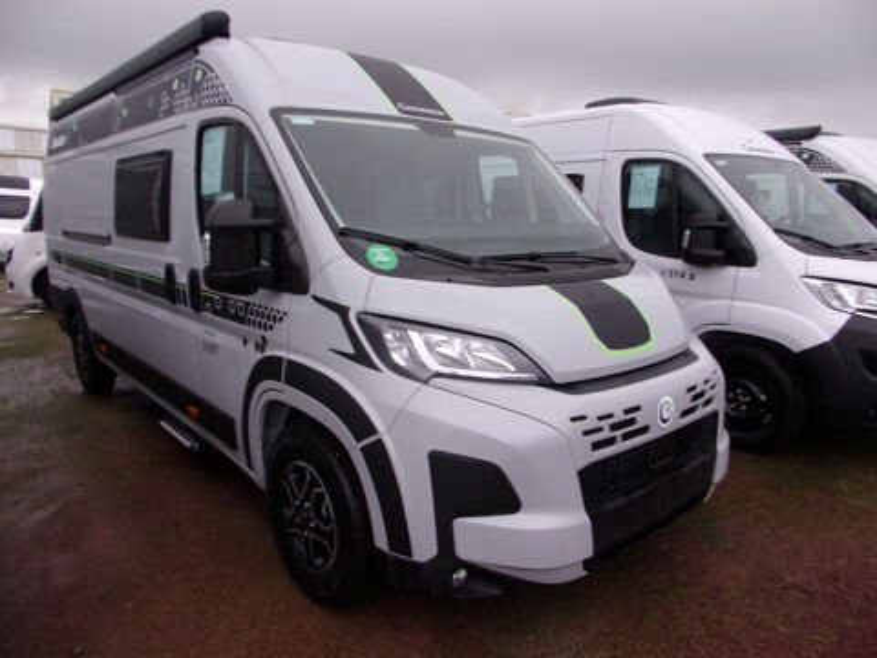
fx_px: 633
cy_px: 329
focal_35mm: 25
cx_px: 438
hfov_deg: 69.4
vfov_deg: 54.9
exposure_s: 1/34
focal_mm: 4.5
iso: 109
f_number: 3.6
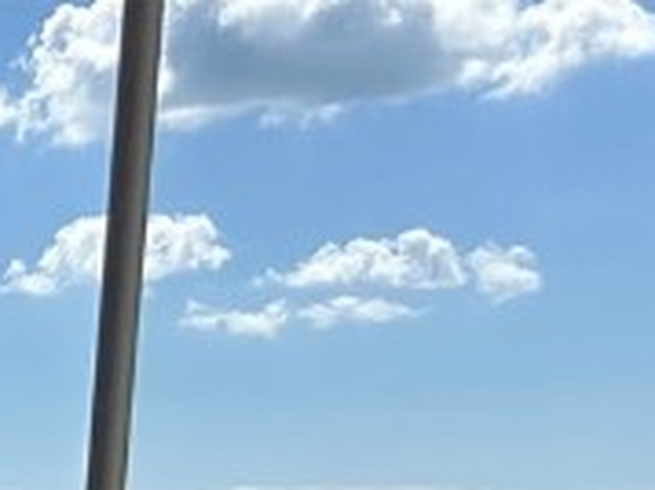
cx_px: -915
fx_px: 2817
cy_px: 1401
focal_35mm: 149
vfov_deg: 8.5
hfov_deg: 11.1
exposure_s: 1/5319
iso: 50
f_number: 1.5
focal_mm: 5.7
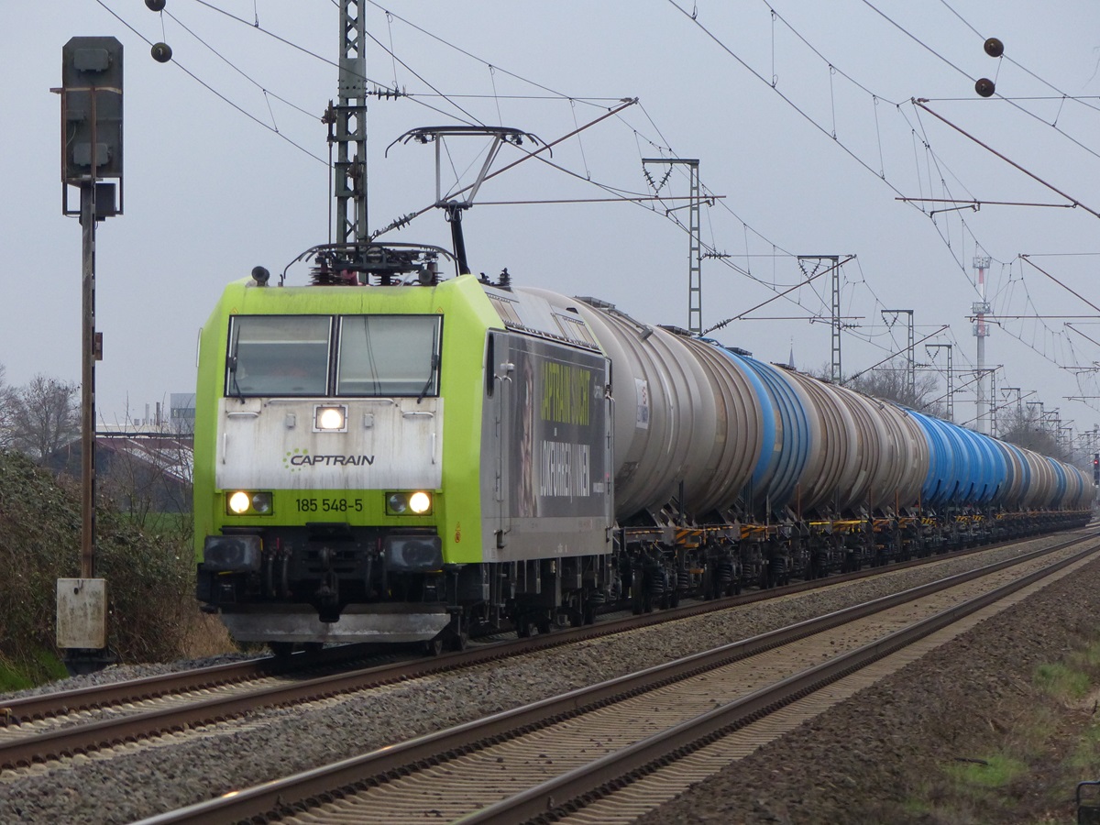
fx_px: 7372
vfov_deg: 6.4
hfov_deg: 8.5
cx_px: 550
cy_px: 412
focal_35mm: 232
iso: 320
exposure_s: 1/320
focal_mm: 41.8
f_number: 3.2
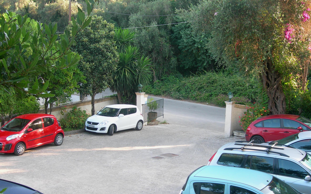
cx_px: 162
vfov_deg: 27.3
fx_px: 398
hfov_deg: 42.6
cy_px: 118
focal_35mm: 47
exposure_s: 1/70.3
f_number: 2.8
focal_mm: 7.8
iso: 50
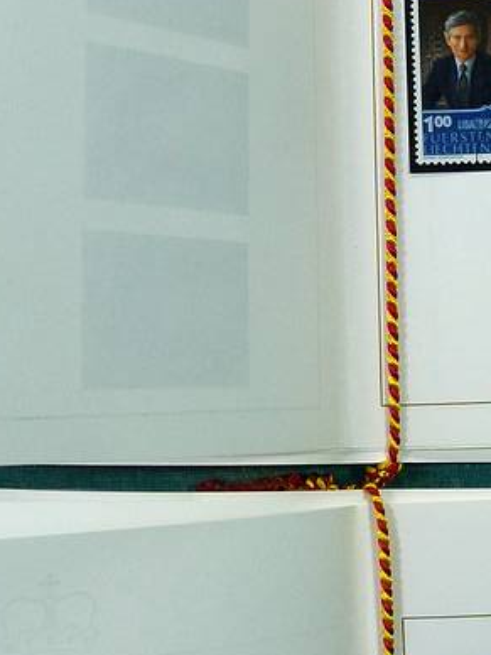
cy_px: 329
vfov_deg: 29.4
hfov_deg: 22.0
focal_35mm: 66
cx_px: 385
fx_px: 1248
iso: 100
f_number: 4
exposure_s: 1/100
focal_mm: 4.5
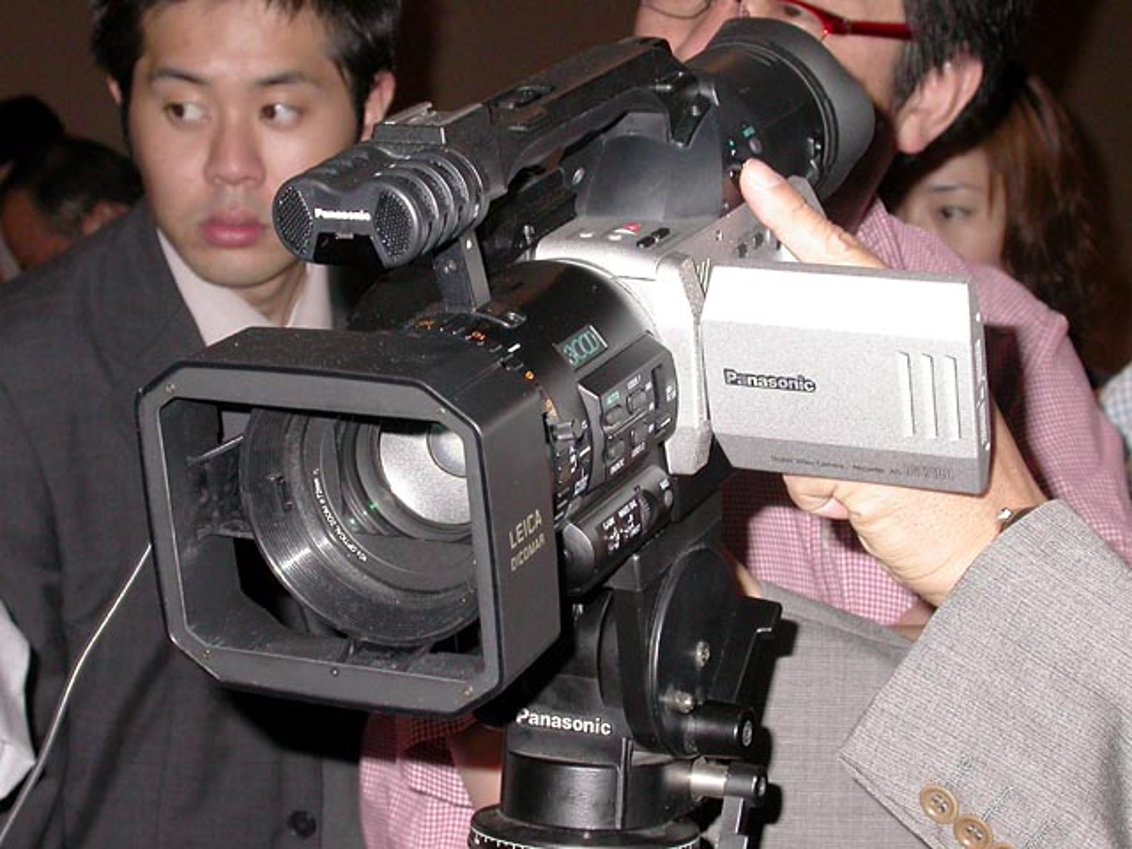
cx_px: 566
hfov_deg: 25.7
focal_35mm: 76
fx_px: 2485
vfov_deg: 19.4
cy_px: 424
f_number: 4.9
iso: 200
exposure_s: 1/60.3
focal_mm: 15.7
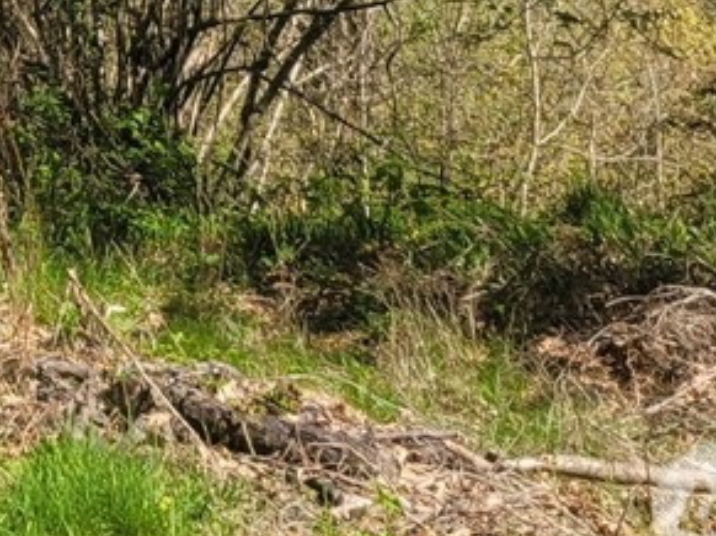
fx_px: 2957
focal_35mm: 143
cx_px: -677
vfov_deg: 9.0
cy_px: -868
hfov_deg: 12.3
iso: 40
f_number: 1.8
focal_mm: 5.4
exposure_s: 1/1546
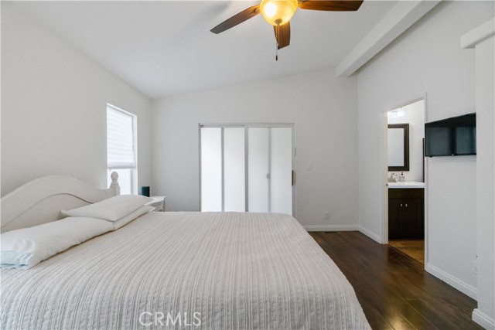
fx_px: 206
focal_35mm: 15
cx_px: 248
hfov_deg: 100.4
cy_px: 165
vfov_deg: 77.4
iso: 200
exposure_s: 1/30
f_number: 6.3
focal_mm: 10
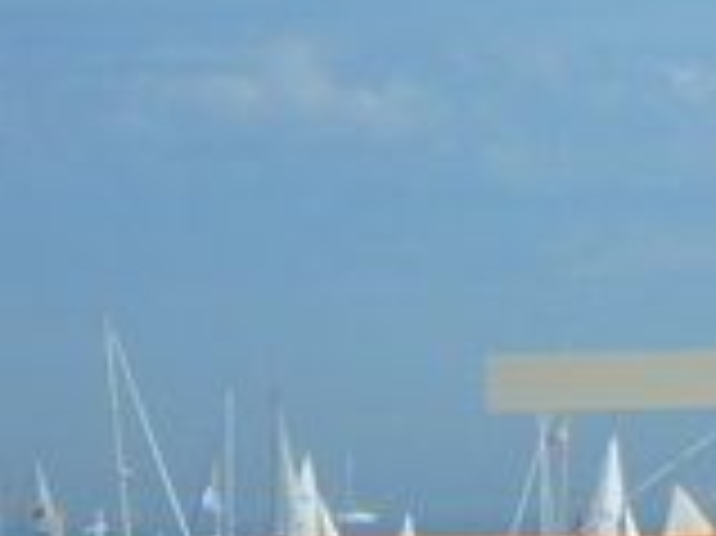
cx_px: 1202
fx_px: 7255
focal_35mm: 351
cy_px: 923
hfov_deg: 5.6
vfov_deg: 4.2
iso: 100
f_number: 5.3
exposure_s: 1/800
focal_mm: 15.5
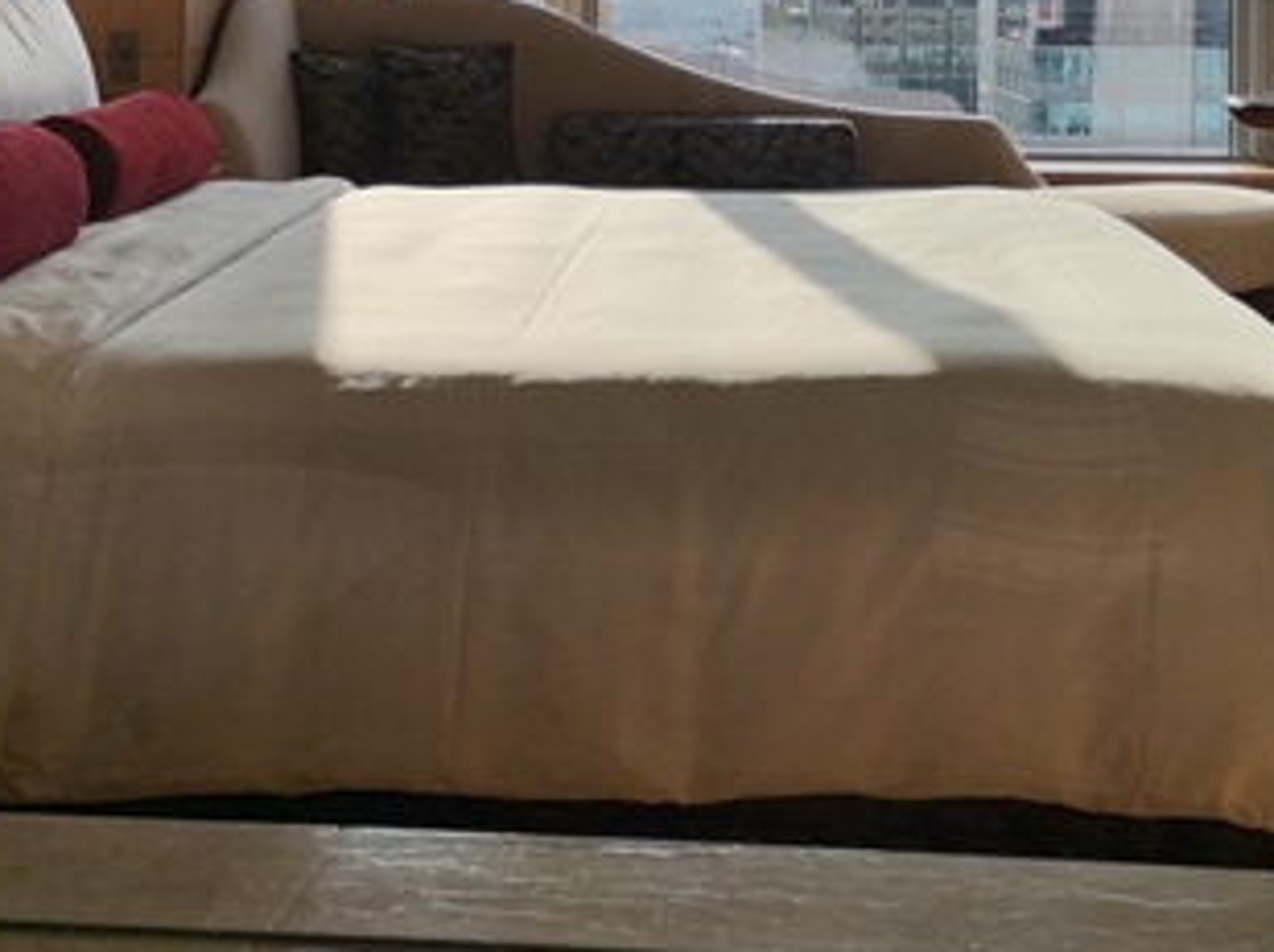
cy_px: -107
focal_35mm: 70
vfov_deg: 20.0
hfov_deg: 27.8
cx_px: 734
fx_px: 2573
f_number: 1.8
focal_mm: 3.95
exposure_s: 1/1387
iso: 50
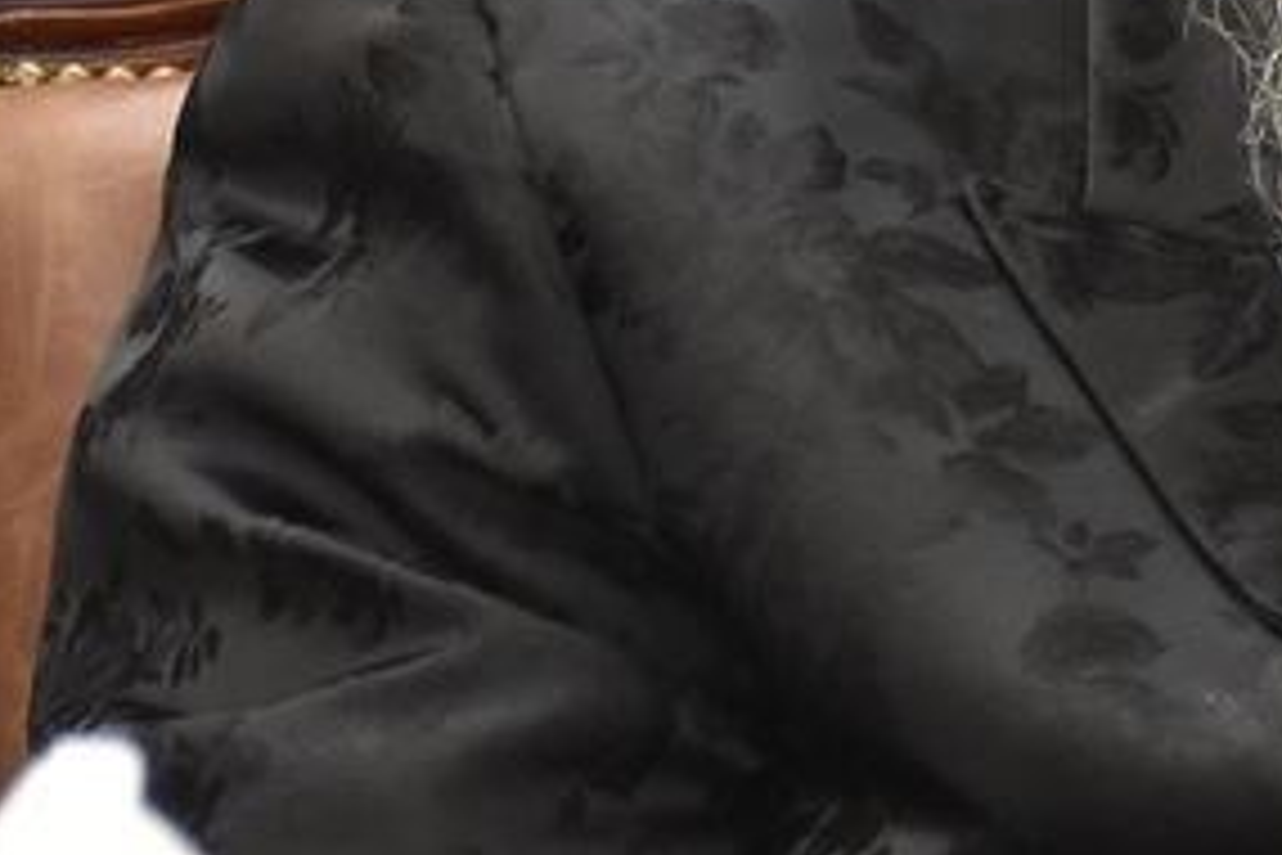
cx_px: 1687
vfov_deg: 3.3
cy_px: -198
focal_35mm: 412
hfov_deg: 5.0
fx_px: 14671
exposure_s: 1/100
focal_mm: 56
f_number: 5.6
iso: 1600
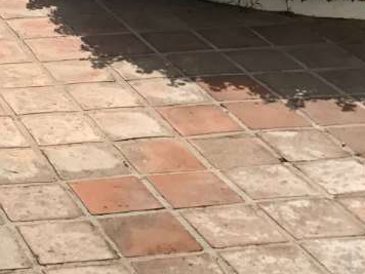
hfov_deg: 15.6
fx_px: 1244
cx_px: -151
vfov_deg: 11.5
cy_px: -249
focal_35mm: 118
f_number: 1.8
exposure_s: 1/3195
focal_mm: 3.99
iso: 20
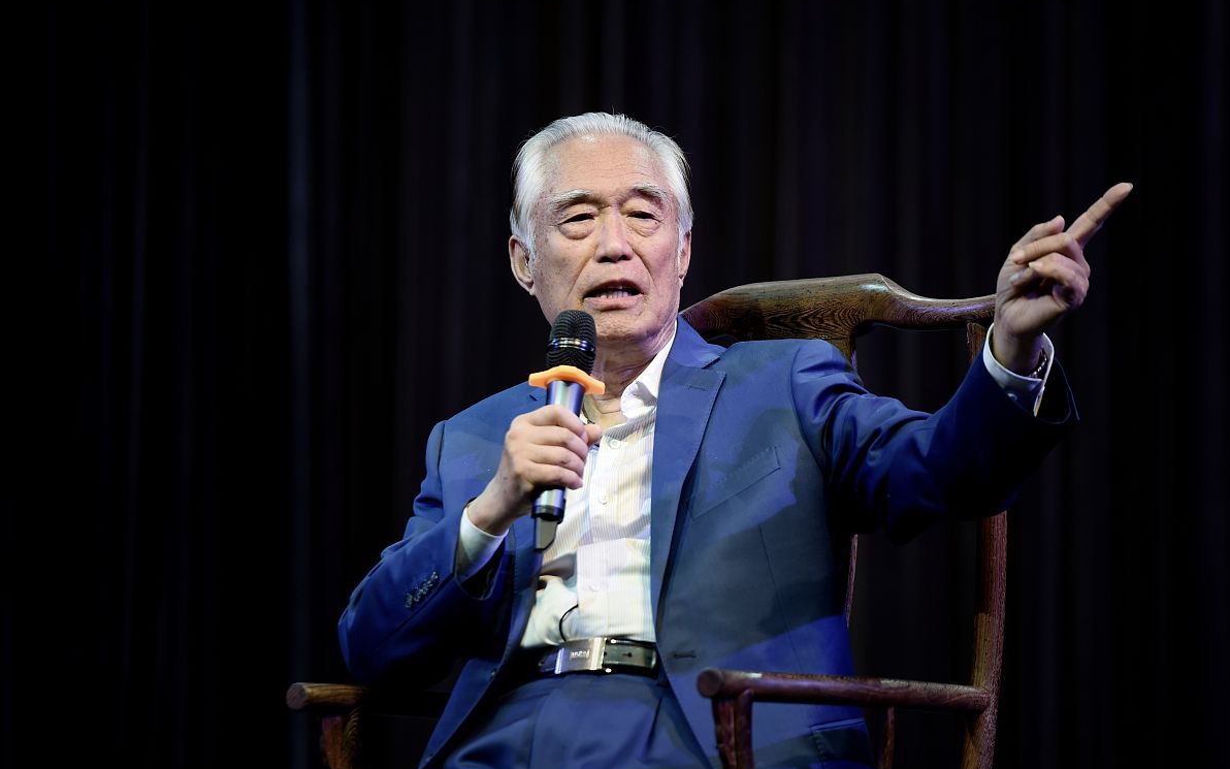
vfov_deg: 6.4
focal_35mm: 205
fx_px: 6872
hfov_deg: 10.2
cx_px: 618
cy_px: 383
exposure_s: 1/160
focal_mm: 200
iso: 500
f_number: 3.5
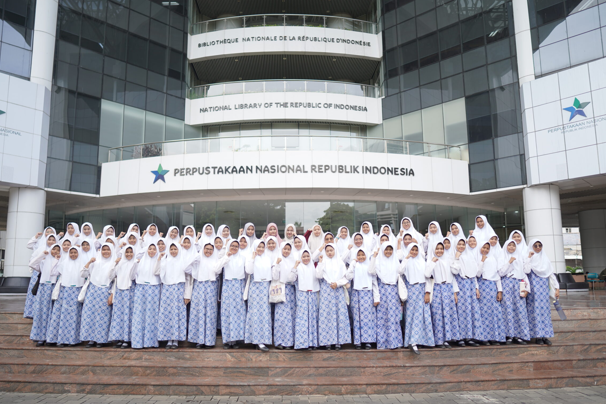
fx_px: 454
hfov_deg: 67.3
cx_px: 286
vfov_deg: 47.9
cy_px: 220
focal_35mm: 27
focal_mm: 24
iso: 100
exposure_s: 1/500
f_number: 1.8
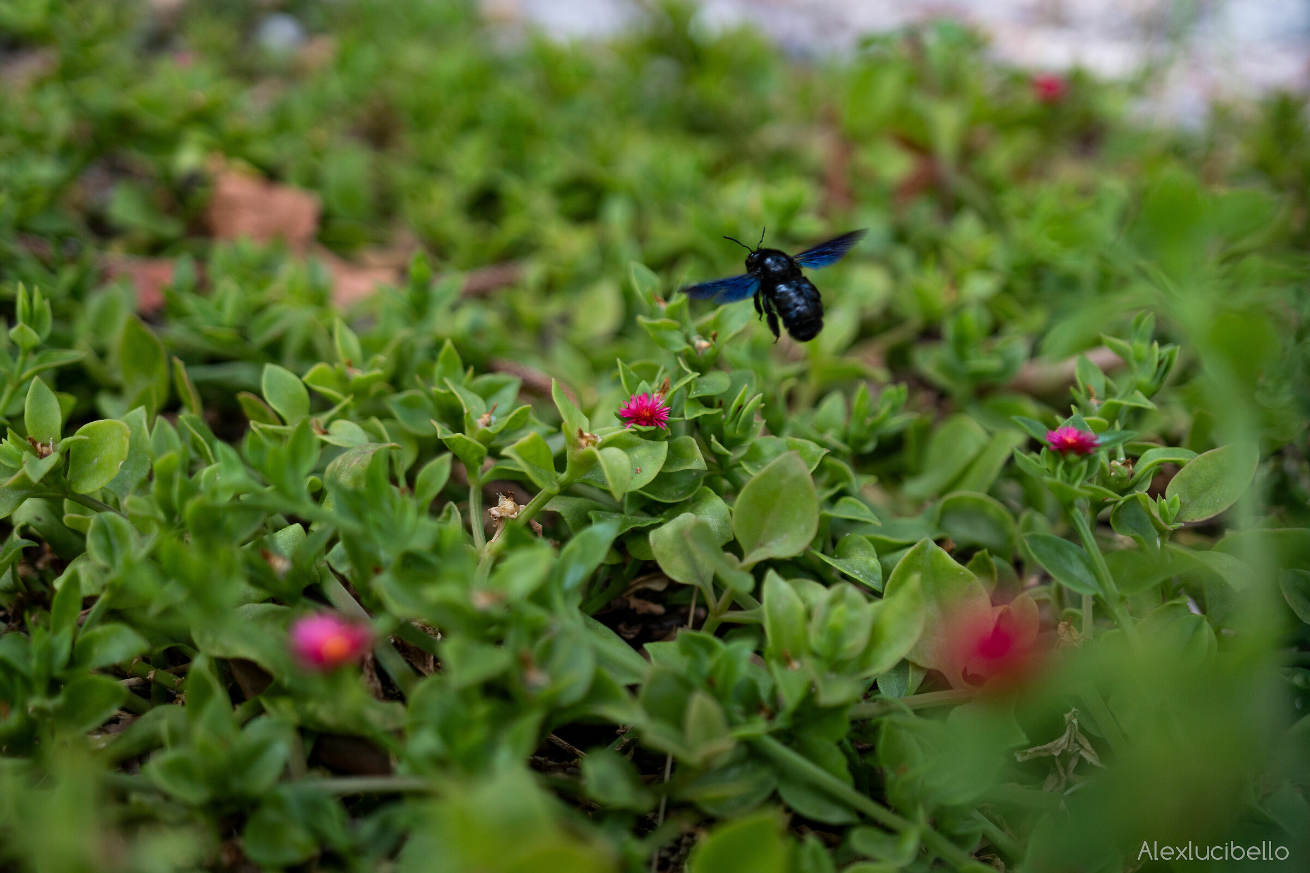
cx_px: 655
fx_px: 1910
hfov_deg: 37.9
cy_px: 436
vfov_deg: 25.8
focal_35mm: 52
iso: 100
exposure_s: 1/1000
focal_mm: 35
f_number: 1.8
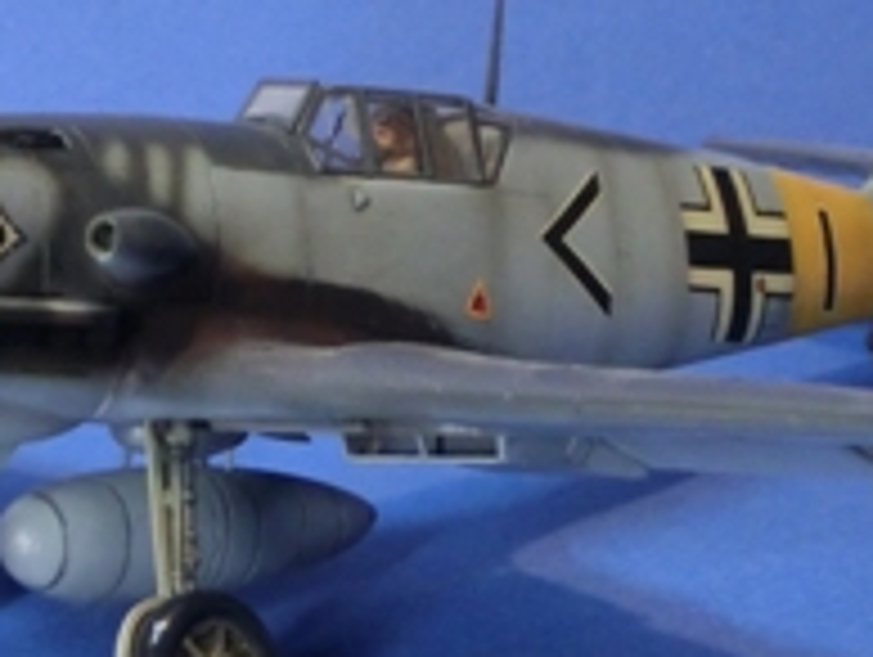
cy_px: 230
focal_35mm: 159
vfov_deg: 9.3
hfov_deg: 12.4
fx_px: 4015
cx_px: 378
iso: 800
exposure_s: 1/60
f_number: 4.8
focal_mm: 12.29
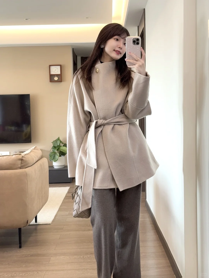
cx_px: 104
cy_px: 139
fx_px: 386
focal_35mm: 48
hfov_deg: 30.3
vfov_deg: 39.7
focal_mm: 6.76
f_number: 1.78
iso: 64
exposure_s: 1/50
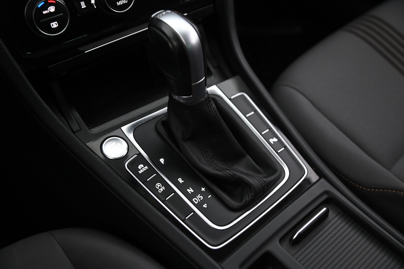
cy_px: 134
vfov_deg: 28.0
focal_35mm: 48
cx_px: 202
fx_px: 538
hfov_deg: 41.1
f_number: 4
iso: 2000
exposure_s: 1/15
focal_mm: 48
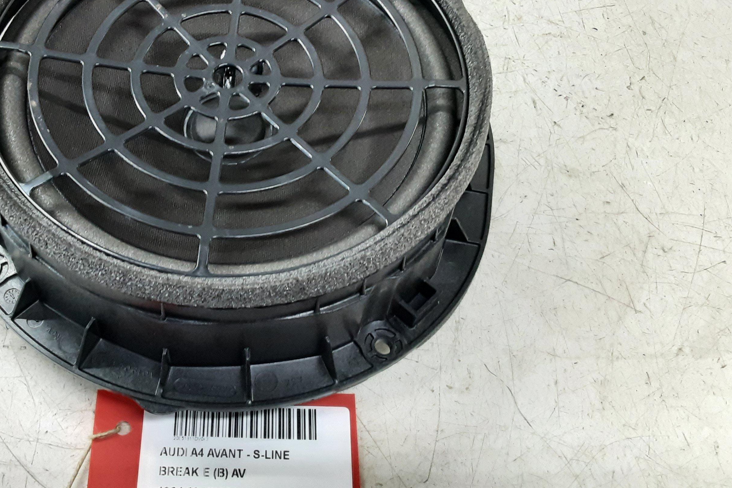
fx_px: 773
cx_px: 241
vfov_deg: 35.0
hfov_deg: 49.8
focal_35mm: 38
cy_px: 229
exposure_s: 1/50
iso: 200
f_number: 1.9
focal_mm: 2.91
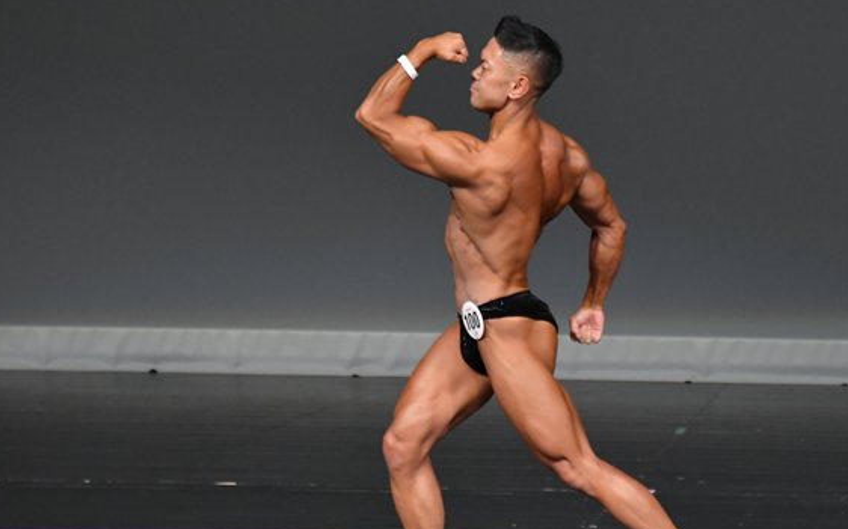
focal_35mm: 527
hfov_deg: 4.0
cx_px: 570
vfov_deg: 2.5
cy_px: 300
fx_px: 12177
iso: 4000
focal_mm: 250
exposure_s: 1/400
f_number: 5.6
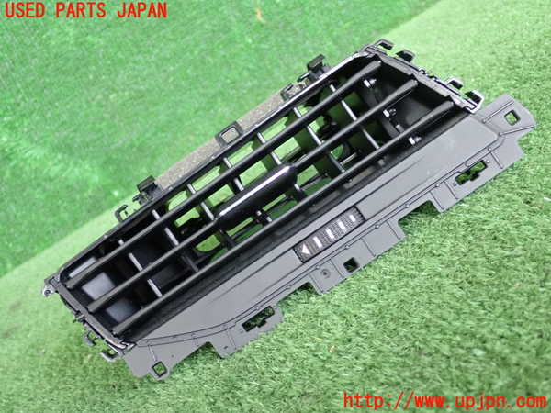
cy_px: 206
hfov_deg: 38.2
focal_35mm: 50
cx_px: 276
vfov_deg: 29.1
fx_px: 796
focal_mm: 9.01
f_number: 3.2
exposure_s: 1/125
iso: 1250
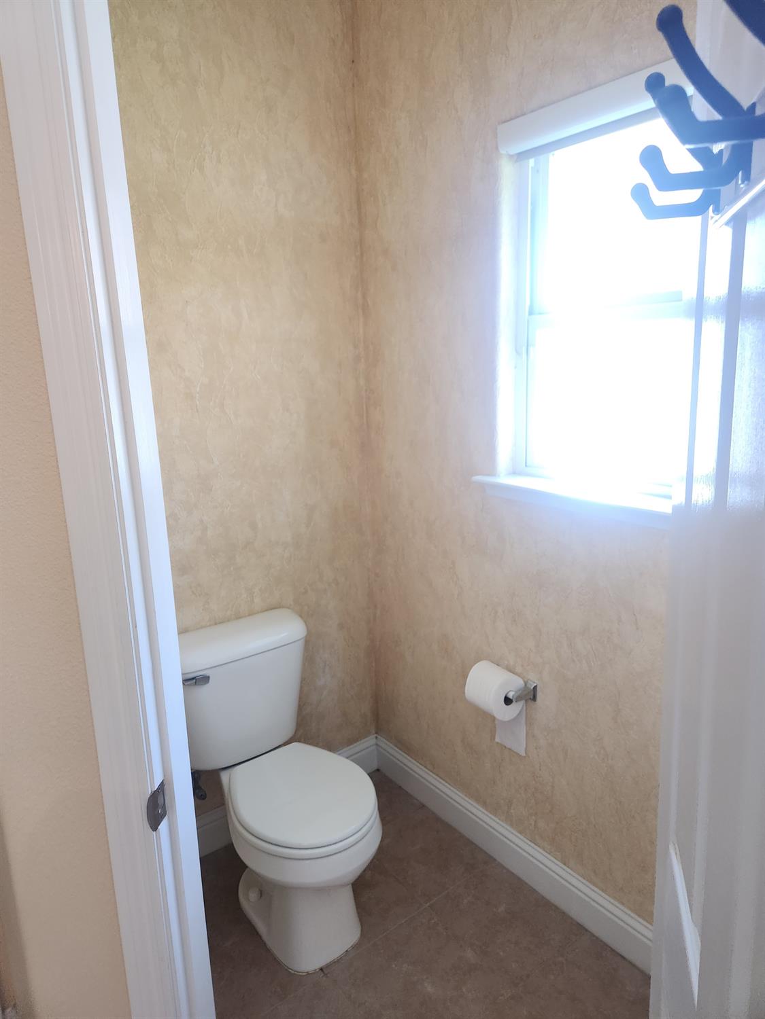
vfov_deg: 73.9
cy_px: 510
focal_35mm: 23
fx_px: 678
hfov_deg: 58.9
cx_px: 382
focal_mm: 5.4
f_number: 1.8
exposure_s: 1/120
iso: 320
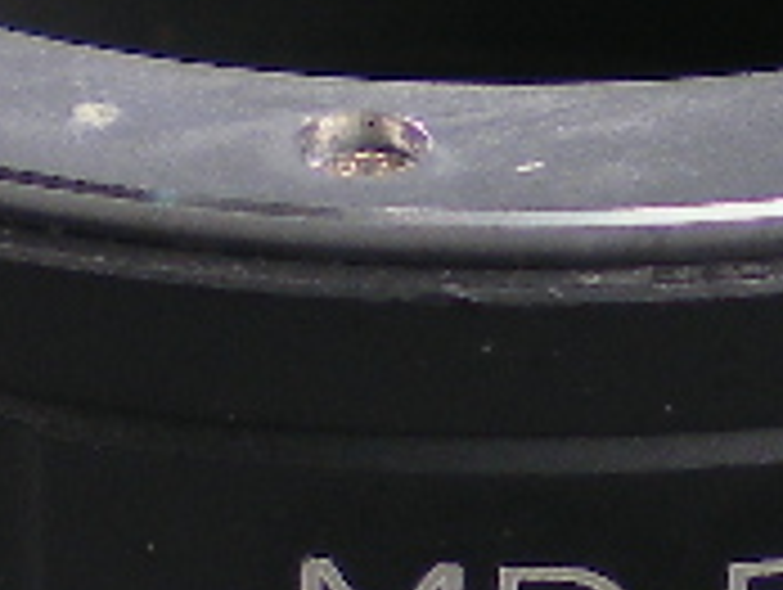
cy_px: 252
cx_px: 446
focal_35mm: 223
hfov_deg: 8.9
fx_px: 5051
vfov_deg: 6.7
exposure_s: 1/40
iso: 64
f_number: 3.1
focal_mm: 6.3
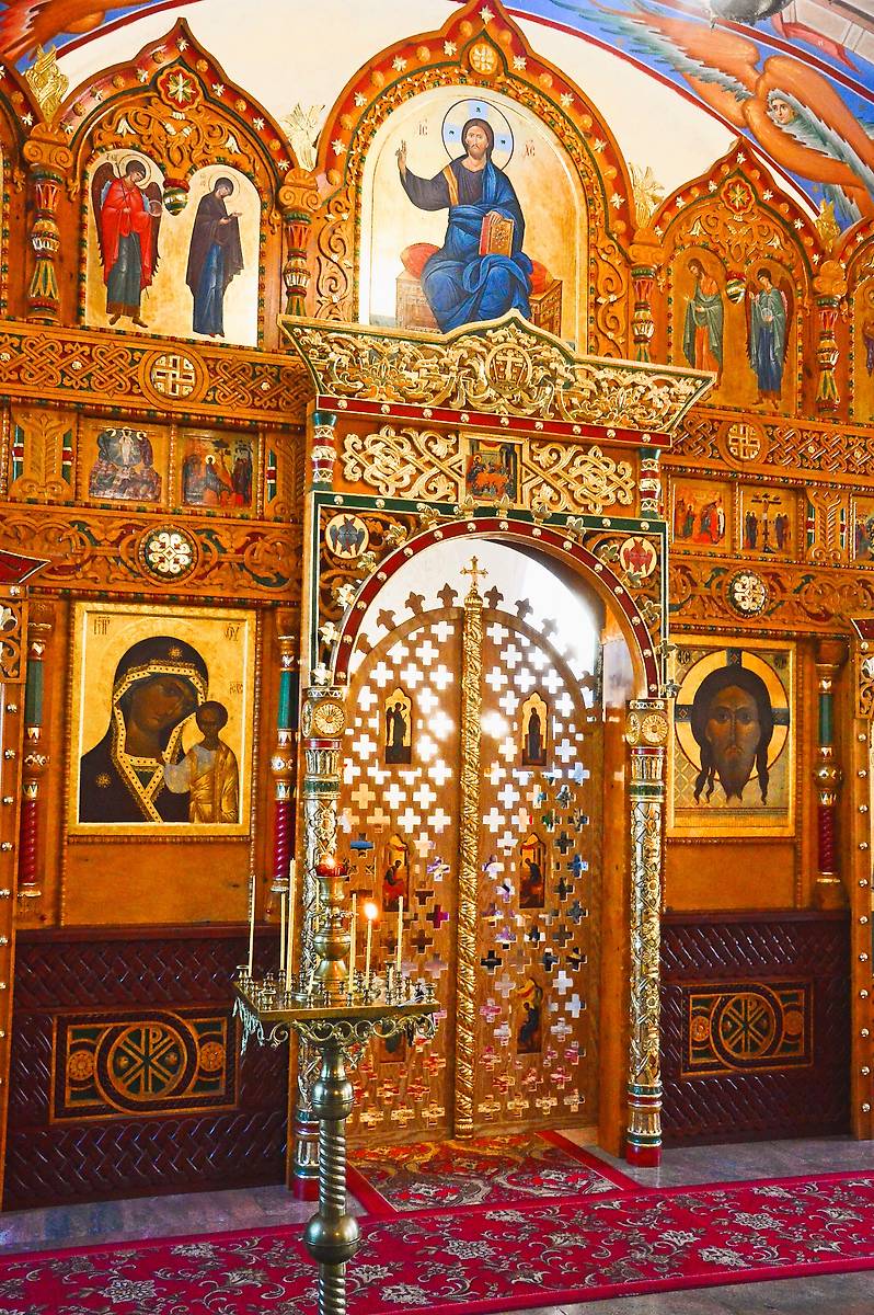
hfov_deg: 35.9
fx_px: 1350
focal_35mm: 37
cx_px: 437
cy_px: 658
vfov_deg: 51.9
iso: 3200
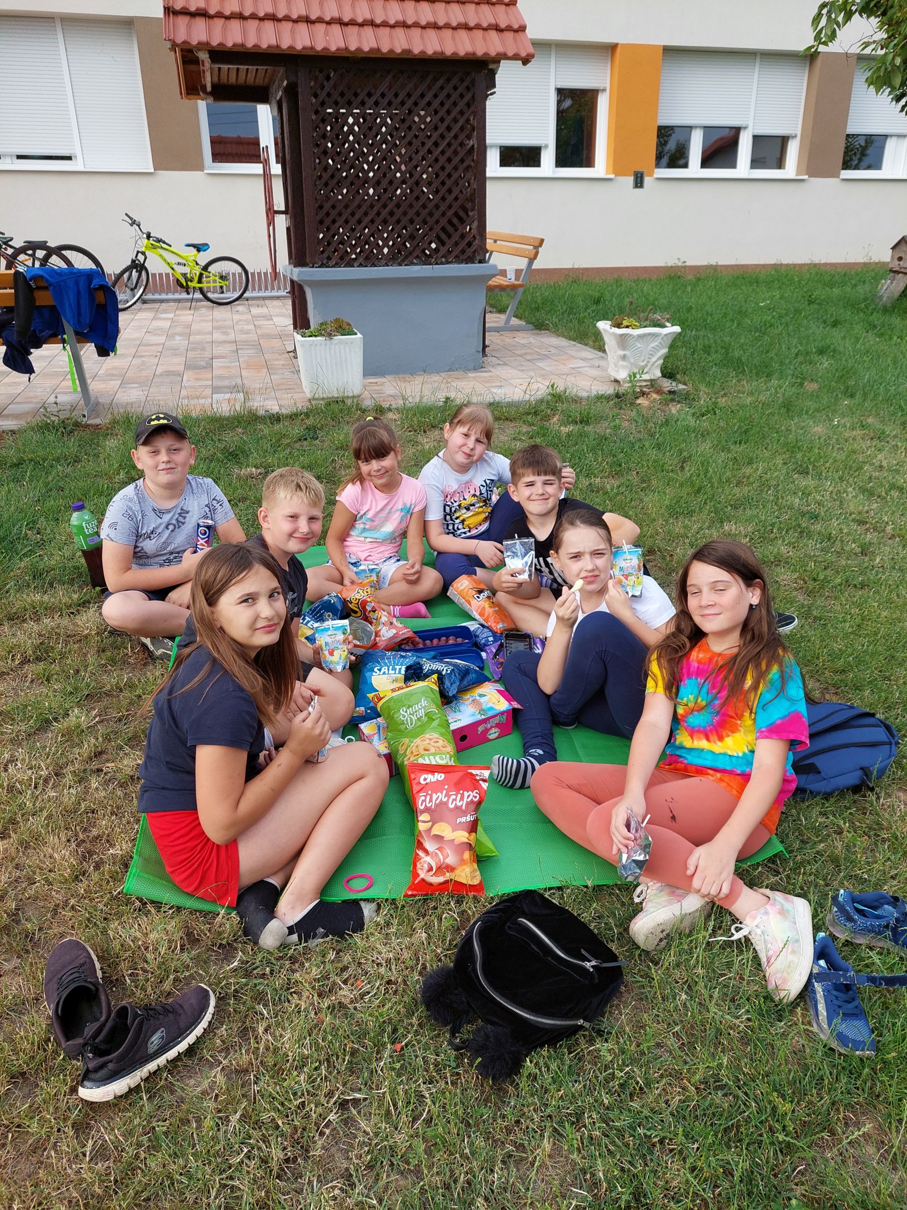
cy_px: 605
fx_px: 873
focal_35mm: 25
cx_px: 454
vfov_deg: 69.4
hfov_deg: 54.9
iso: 40
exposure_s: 1/381
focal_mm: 5.23
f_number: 1.8
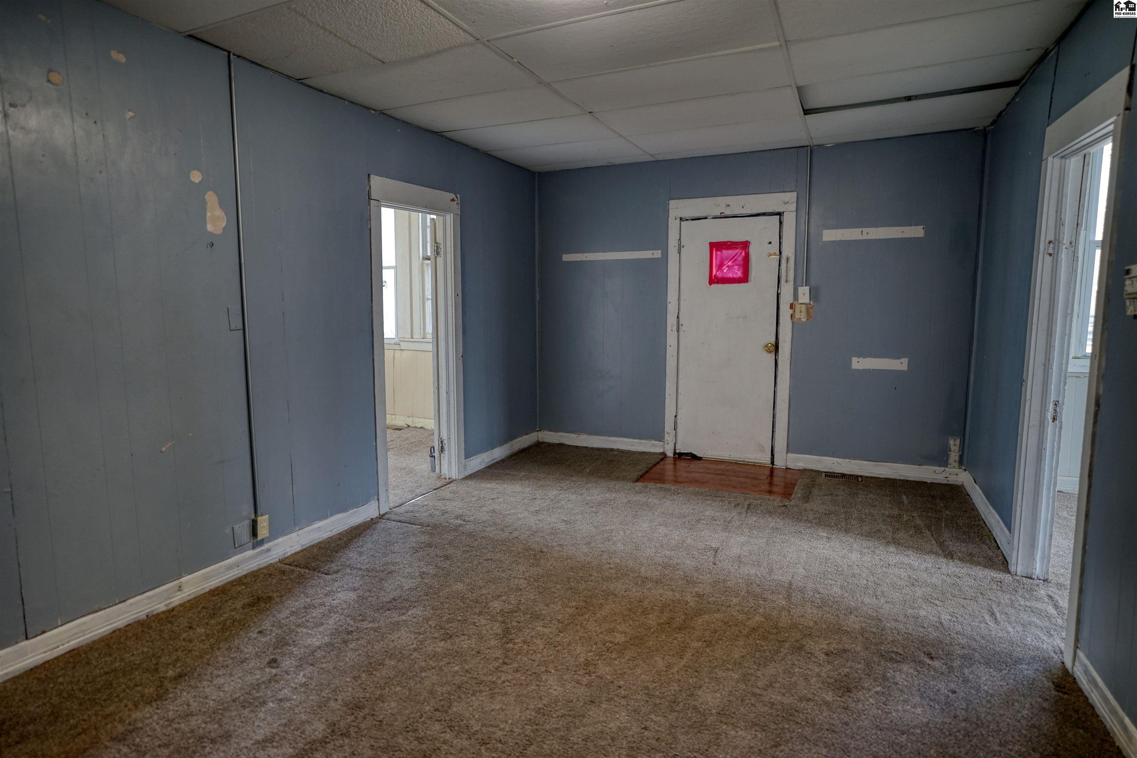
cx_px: 568
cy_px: 379
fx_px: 632
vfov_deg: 61.9
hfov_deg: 84.0
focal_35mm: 20
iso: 400
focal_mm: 20
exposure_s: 1/60
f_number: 2
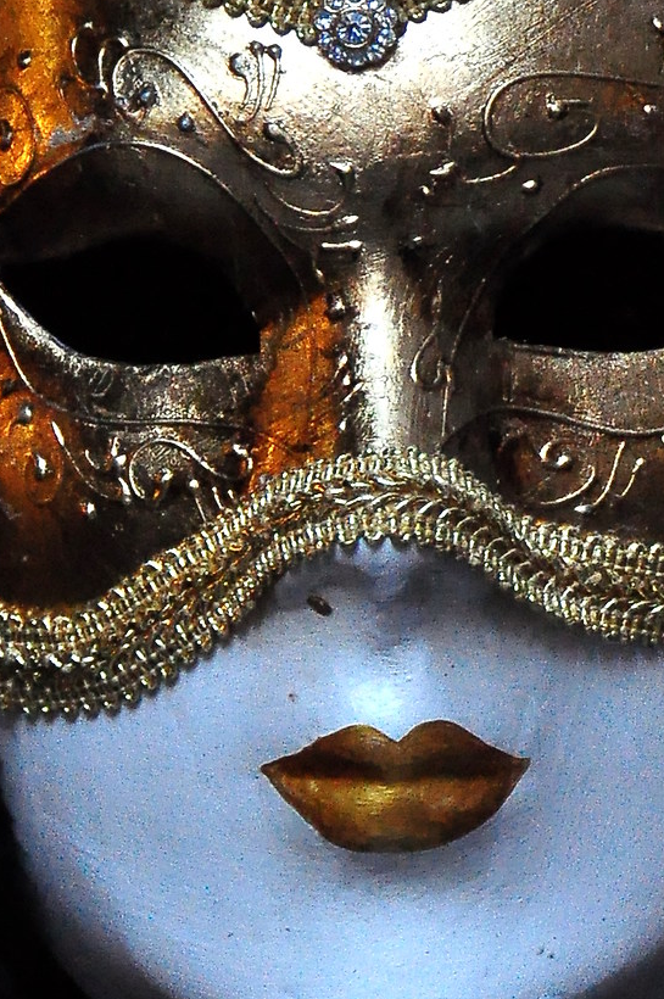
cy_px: 725
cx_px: 351
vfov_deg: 5.2
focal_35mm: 395
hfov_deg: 3.5
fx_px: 10951
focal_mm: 90
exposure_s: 1/250
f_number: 5.6
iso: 3200
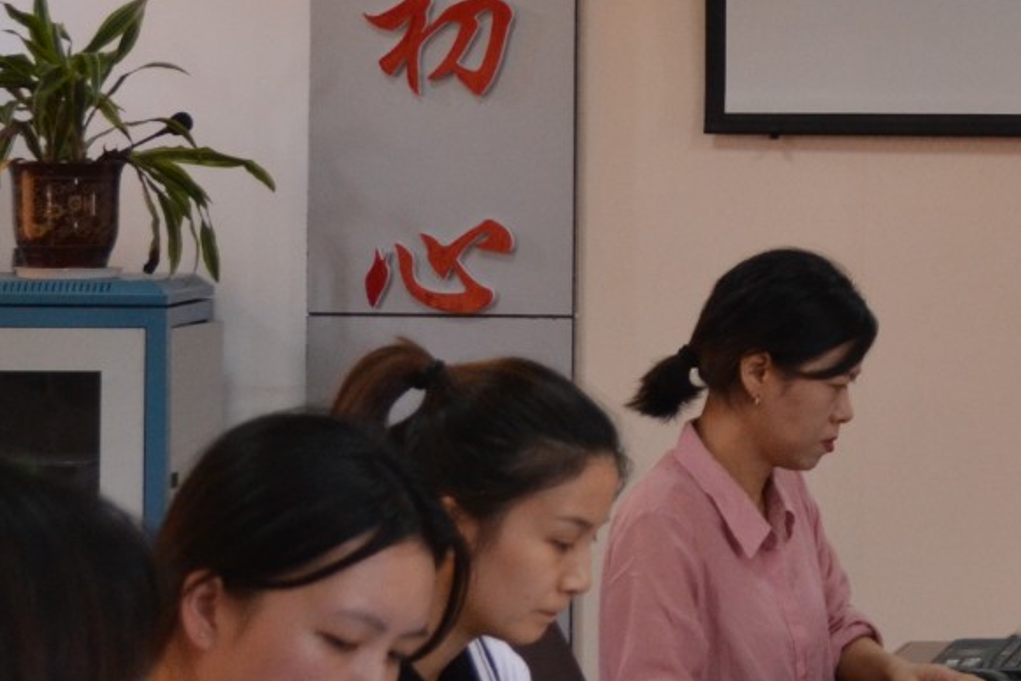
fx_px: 4094
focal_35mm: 144
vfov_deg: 9.5
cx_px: 1277
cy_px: 170
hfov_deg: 13.7
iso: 1000
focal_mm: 35
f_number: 5
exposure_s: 1/60
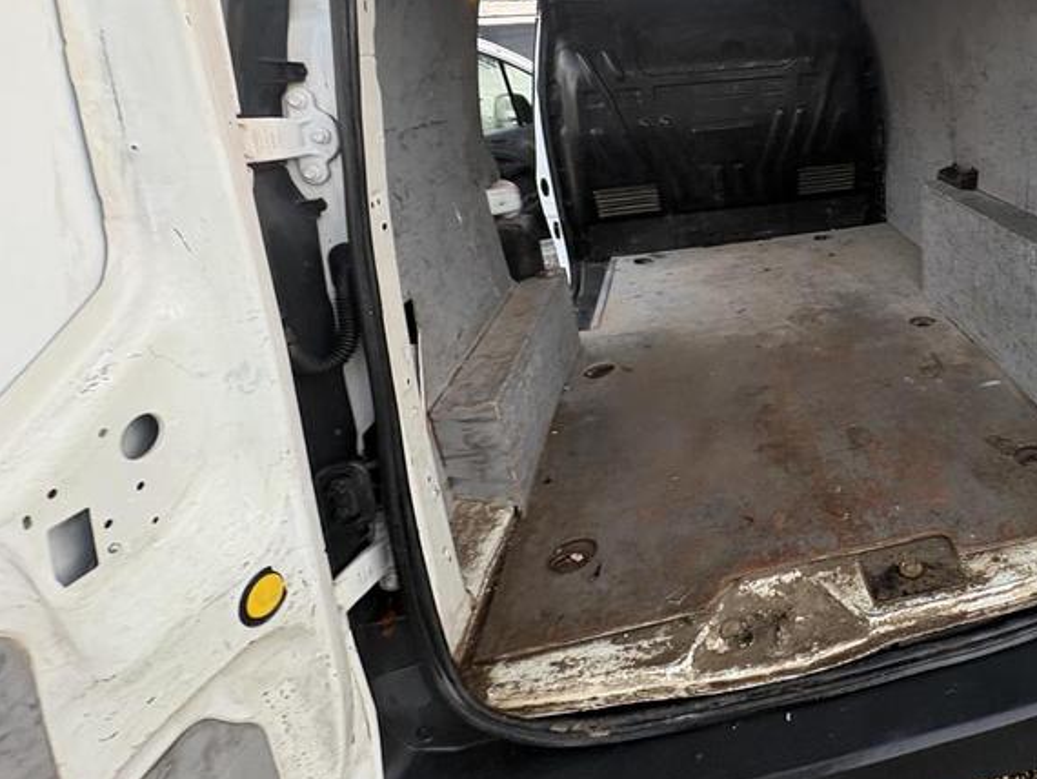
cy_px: 217
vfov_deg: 58.6
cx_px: 811
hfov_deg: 69.8
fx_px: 659
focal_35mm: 22
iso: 250
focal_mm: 2.22
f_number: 2.2
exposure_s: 1/61
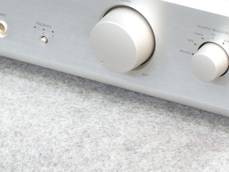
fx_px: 1778
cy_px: -2
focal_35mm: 269
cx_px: 218
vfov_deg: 5.5
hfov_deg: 7.3
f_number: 5
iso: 200
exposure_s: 1/6
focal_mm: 17.5
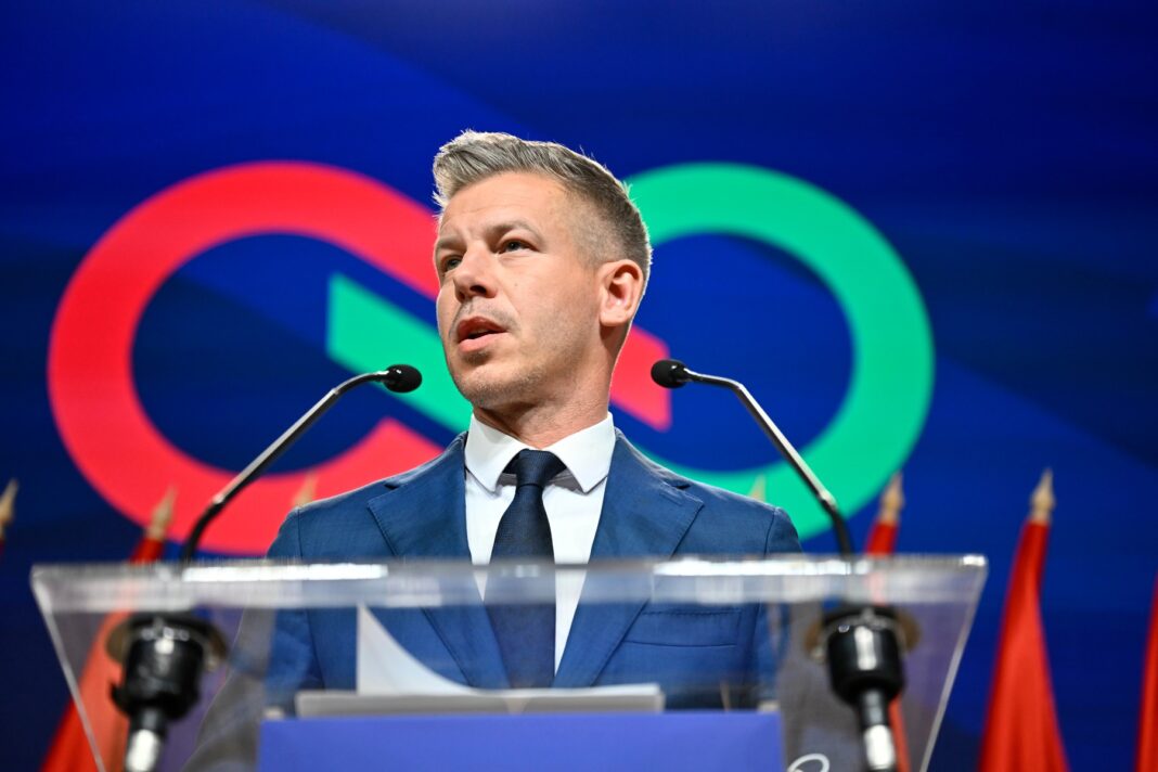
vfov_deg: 22.3
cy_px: 386
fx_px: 1962
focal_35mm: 61
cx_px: 579
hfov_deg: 32.9
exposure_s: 1/500
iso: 1600
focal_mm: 61
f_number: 2.8
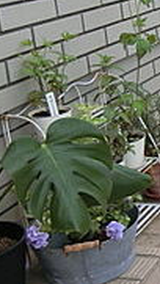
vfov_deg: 28.6
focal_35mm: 73
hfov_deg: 12.1
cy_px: 82
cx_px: 419
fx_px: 550
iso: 80
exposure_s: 1/320
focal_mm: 4.06
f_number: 2.7
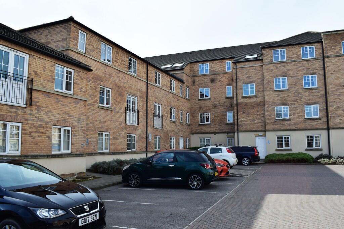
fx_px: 287
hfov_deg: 61.9
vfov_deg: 43.6
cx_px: 172
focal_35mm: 30
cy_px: 114
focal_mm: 20
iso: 400
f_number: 11
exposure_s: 1/400
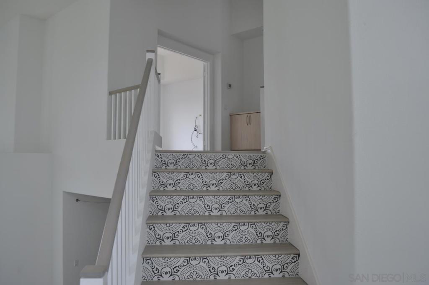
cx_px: 214
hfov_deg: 67.4
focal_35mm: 27
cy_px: 142
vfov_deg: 47.8
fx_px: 321
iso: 200
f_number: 7.1
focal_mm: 18
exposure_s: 1/50
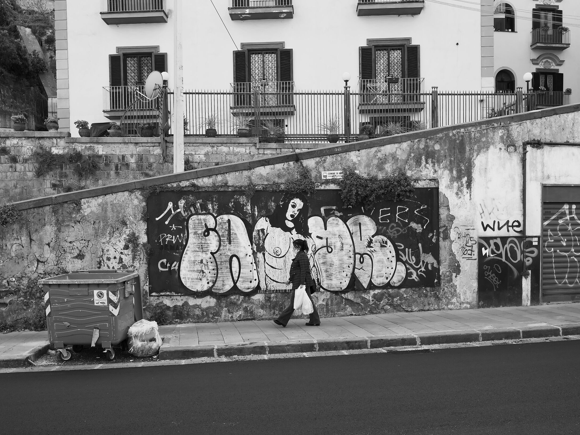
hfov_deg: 55.4
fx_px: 553
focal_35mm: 33
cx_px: 292
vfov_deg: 42.9
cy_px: 198
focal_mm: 15
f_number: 4
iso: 200
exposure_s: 1/500
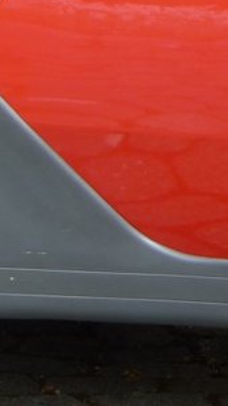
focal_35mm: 350
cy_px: 205
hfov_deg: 3.4
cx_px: -305
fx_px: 3765
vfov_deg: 6.2
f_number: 3.3
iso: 100
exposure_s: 1/125
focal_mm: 19.2
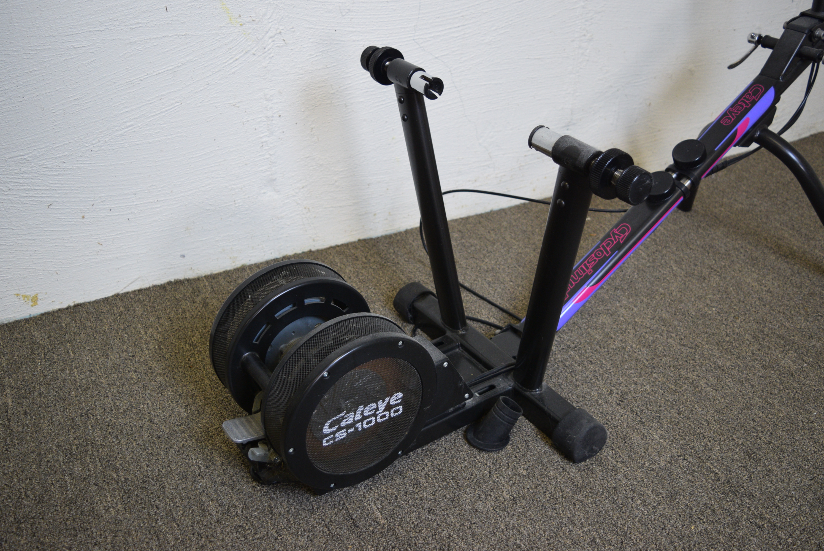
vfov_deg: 36.9
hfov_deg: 53.1
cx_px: 412
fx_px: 825
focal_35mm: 36
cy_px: 276
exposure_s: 1/60
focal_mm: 24
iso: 720
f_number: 4
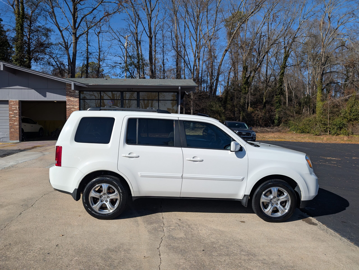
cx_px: 180
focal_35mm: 24
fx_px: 249
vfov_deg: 56.9
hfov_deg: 71.5
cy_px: 135
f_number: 1.68
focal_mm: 6.9
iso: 21
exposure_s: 1/2037
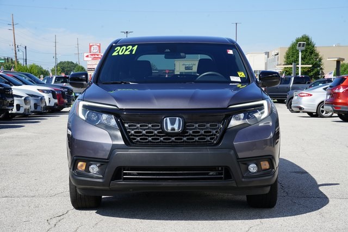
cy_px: 116
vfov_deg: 18.9
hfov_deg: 28.1
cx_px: 174
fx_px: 696
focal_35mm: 72
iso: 100
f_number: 13
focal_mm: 72
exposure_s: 1/100
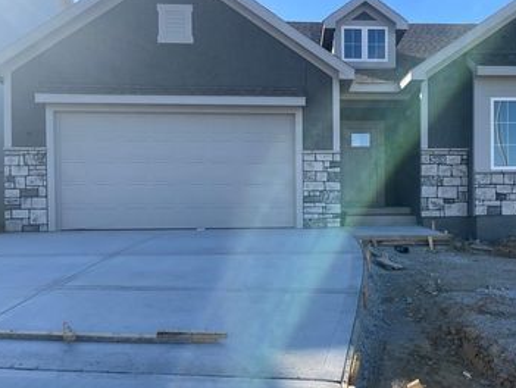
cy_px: 220
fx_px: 552
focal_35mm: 37
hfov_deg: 49.4
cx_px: 335
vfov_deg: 38.7
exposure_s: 1/1595
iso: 32
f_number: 1.6
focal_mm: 4.2
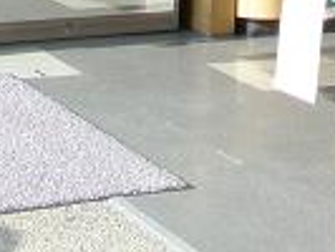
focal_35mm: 203
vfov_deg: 6.8
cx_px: 380
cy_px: -426
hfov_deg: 9.6
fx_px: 1966
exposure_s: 1/200
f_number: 3.5
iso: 64
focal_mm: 6.6
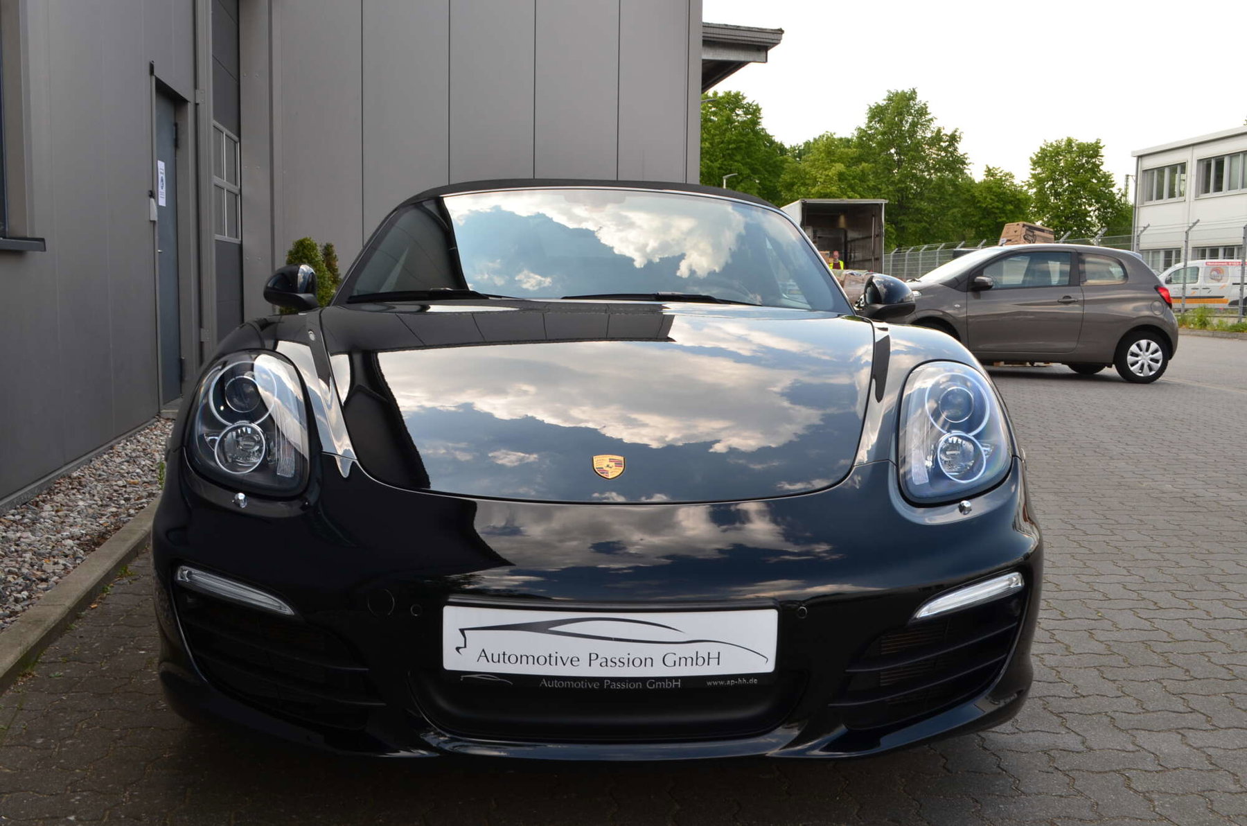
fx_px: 1244
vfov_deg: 36.7
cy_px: 413
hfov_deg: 53.2
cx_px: 624
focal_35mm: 36
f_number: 10
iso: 220
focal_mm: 24
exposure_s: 1/60
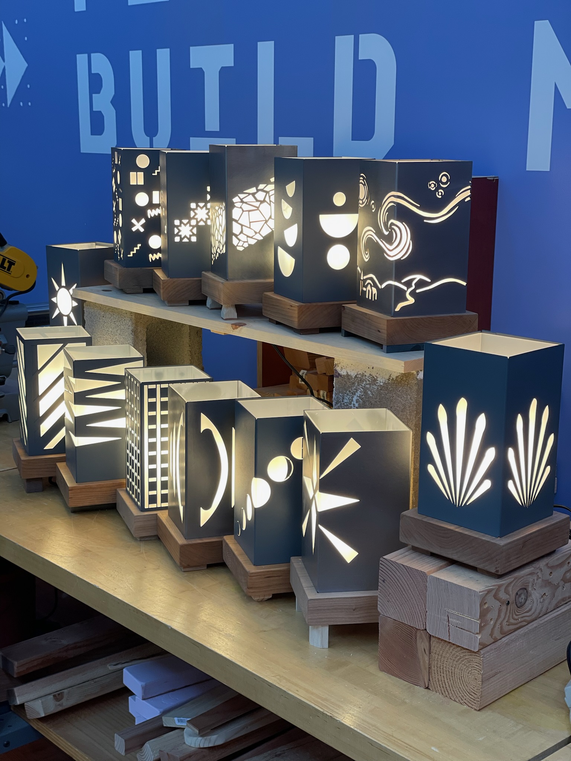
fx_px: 1144
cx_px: 286
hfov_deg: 28.0
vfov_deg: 36.8
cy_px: 380
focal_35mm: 52
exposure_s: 1/120
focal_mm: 6
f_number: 2
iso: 64
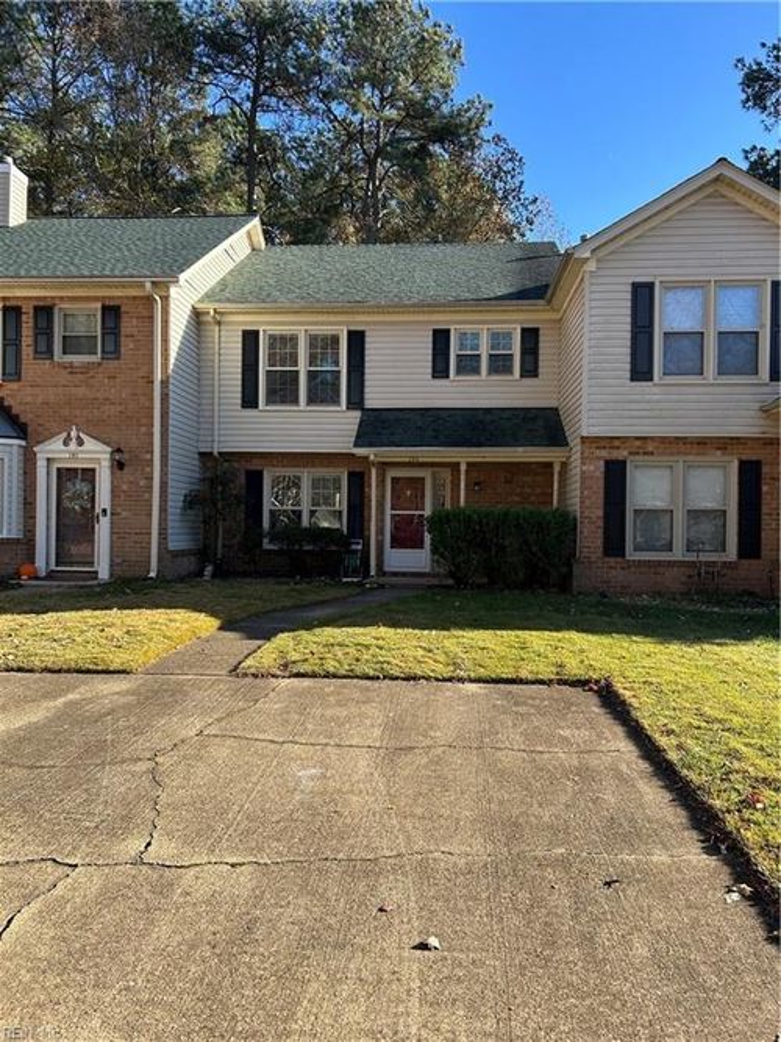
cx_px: 390
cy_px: 521
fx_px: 782
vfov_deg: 67.3
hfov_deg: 53.0
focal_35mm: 26
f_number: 1.5
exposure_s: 1/1377
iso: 50
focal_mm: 5.7
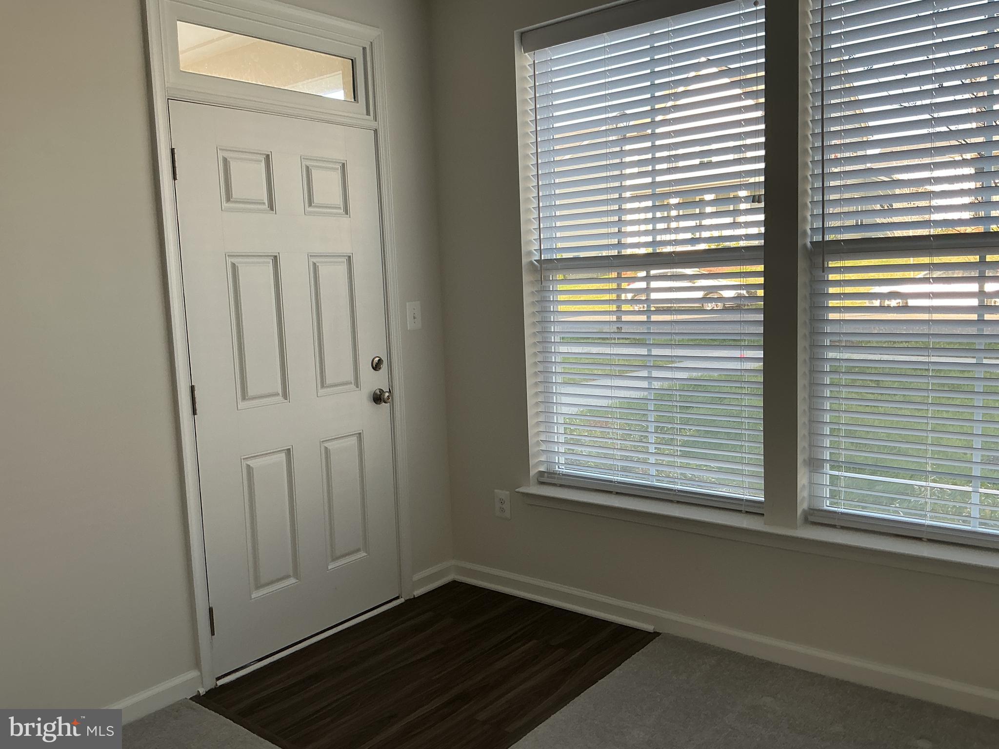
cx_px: 500
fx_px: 837
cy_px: 374
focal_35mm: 29
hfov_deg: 61.7
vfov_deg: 48.2
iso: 32
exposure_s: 1/120
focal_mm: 3
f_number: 1.8
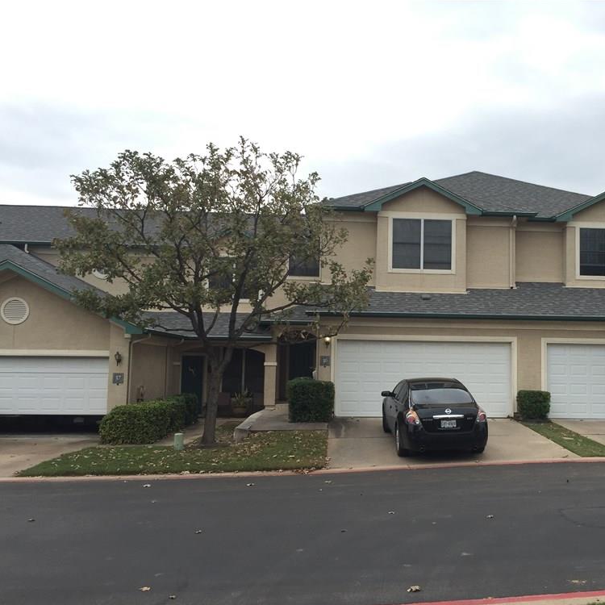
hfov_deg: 46.5
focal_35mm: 35
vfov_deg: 47.2
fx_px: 692
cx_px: 399
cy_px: 308
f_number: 2.2
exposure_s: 1/549
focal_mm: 4.15
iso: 32
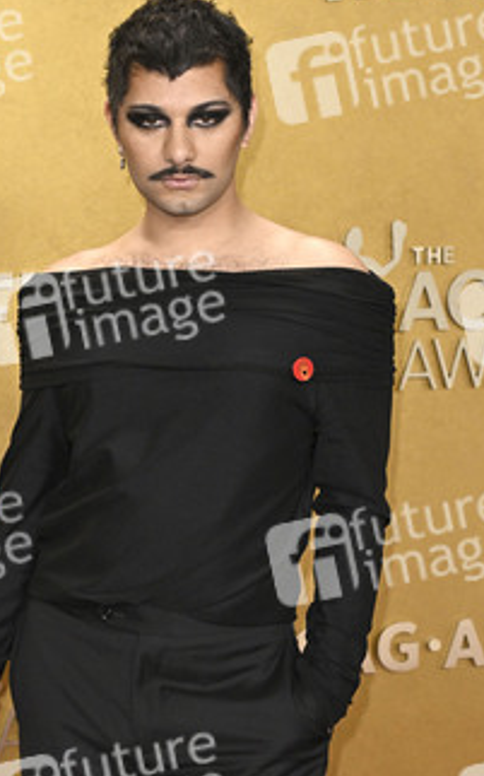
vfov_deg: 20.8
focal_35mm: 100
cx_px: 171
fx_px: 2112
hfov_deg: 13.1
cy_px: 429
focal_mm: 79
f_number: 5.6
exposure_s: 1/320
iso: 2500
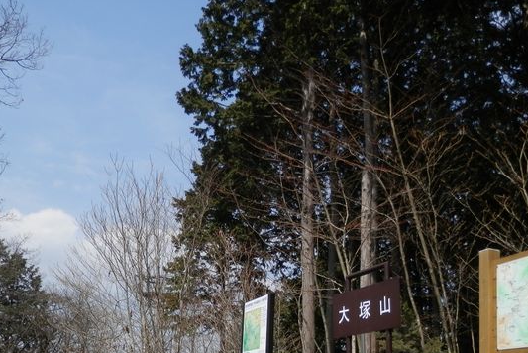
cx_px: 281
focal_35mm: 39
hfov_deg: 49.5
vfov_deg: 33.0
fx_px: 572
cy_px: 295
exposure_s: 1/160
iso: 80
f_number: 8.7
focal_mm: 4.5
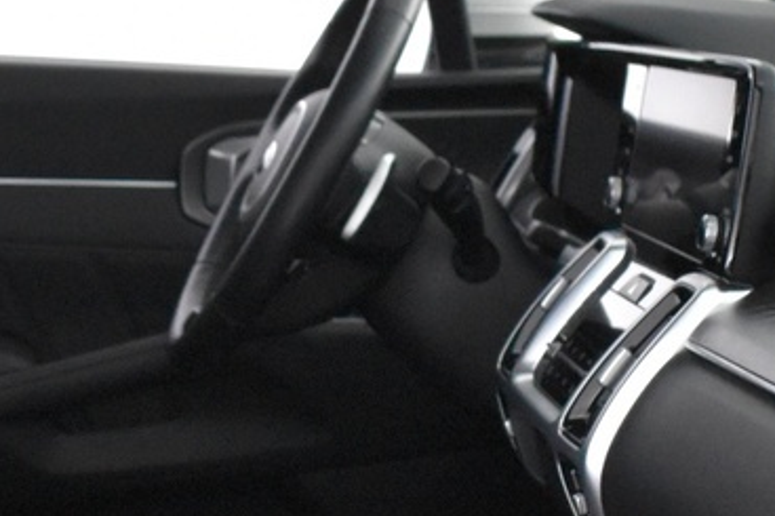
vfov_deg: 11.3
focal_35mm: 119
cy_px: 564
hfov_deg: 17.2
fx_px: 2561
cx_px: 423
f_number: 3.5
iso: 3600
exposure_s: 1/60
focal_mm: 18
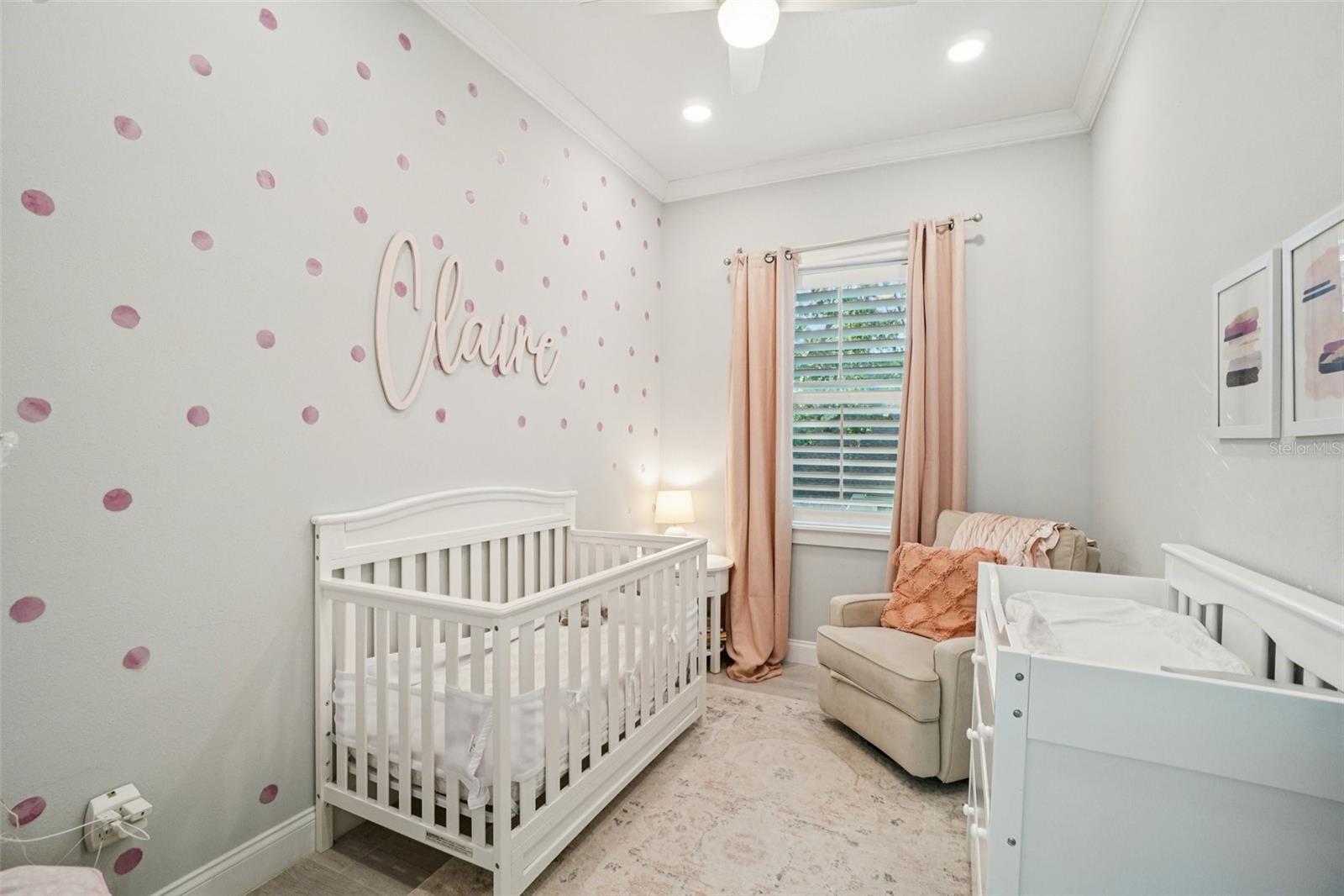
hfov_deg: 100.4
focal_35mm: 15
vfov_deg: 77.3
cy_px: 448
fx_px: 560
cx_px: 672
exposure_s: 1/30
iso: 320
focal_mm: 10
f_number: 8
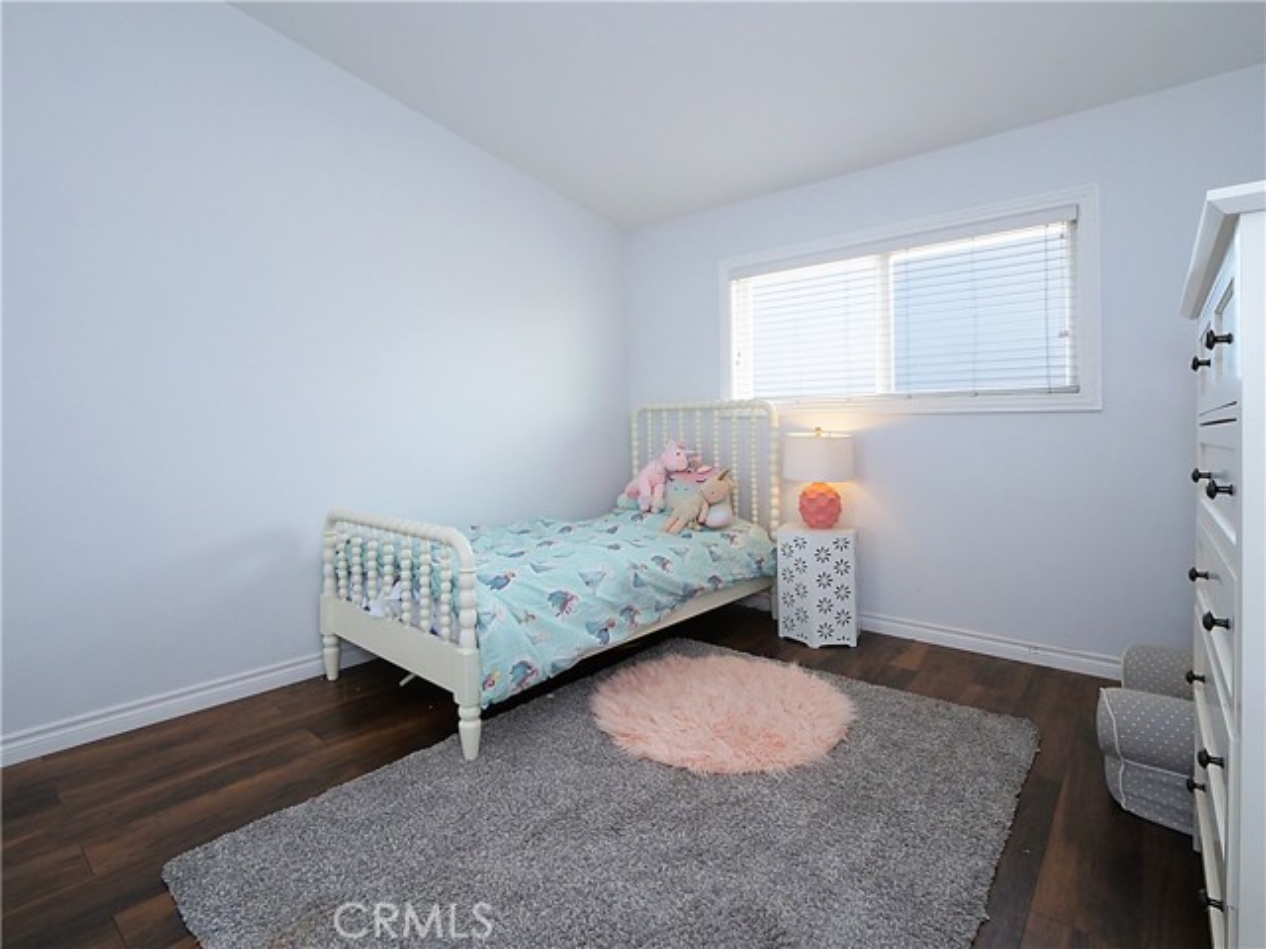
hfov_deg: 94.5
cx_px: 633
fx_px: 585
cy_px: 474
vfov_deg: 78.1
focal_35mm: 16
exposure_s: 1/160
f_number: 8
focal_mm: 8
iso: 1250
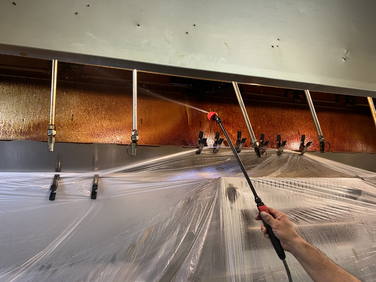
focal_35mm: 26
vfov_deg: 53.1
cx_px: 188
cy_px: 141
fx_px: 282
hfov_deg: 67.3
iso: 200
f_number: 1.5
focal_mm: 5.7
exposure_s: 1/60
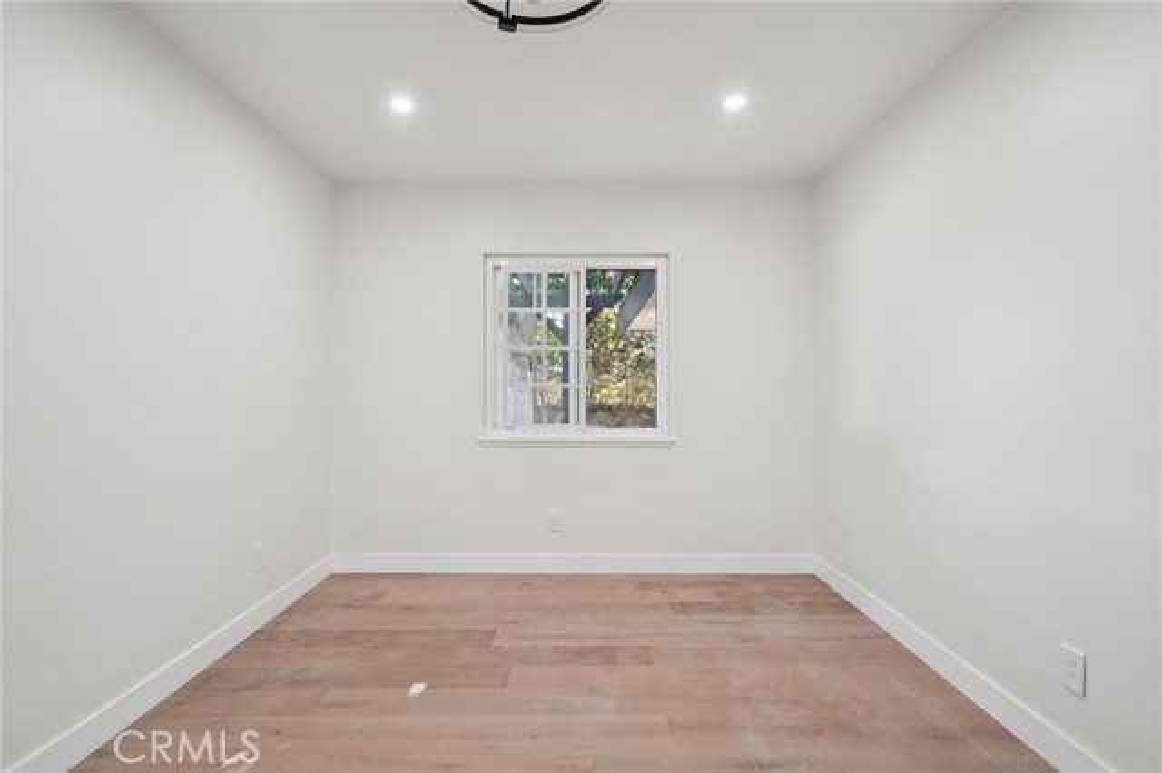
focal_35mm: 18
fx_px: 581
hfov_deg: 90.0
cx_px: 581
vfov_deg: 67.3
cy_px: 386
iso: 400
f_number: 8
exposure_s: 1/25
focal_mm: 18
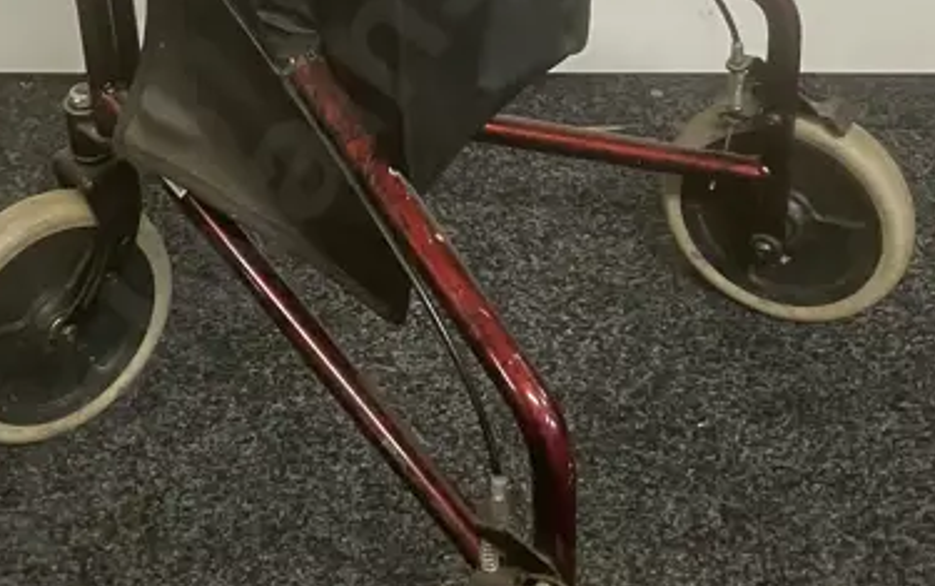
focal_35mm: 81
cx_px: 426
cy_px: -5
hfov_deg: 25.5
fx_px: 2066
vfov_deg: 15.8
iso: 200
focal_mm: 3.99
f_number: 1.8
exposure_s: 1/50
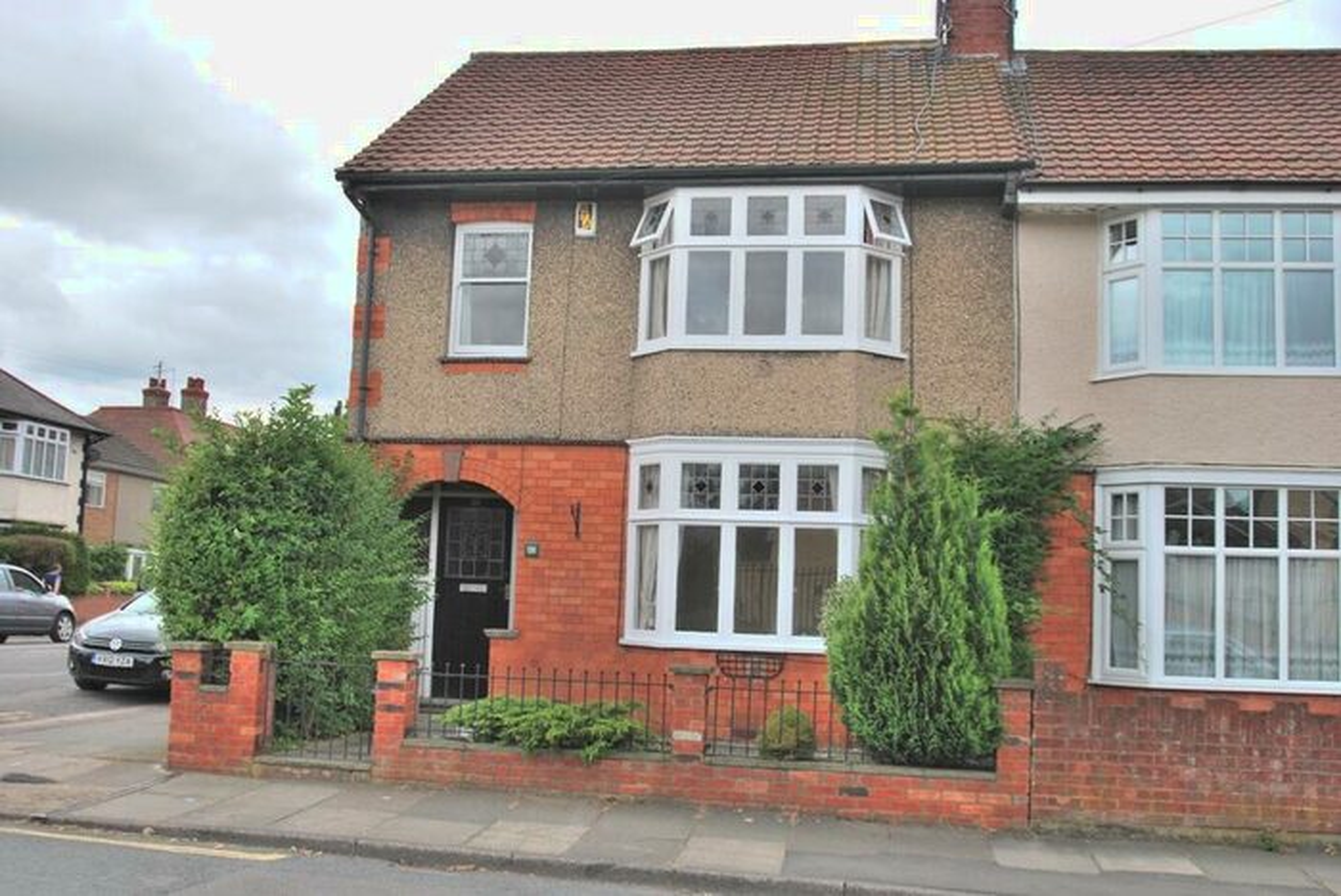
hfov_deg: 53.1
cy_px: 448
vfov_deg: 36.9
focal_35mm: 36
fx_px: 1342
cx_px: 670
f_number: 6.3
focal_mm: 24
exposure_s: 1/160
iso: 100
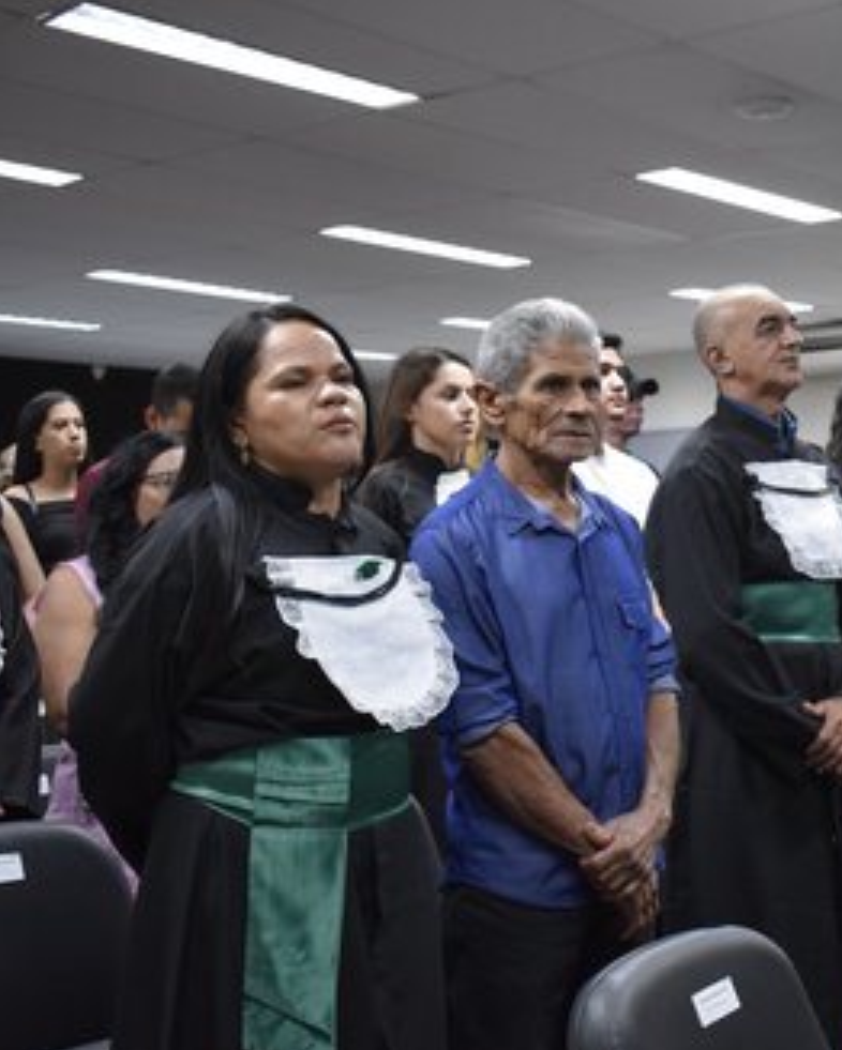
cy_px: 528
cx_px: 800
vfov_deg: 34.9
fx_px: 1672
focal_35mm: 54
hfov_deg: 27.0
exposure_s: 1/60
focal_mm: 25
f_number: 4
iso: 2200
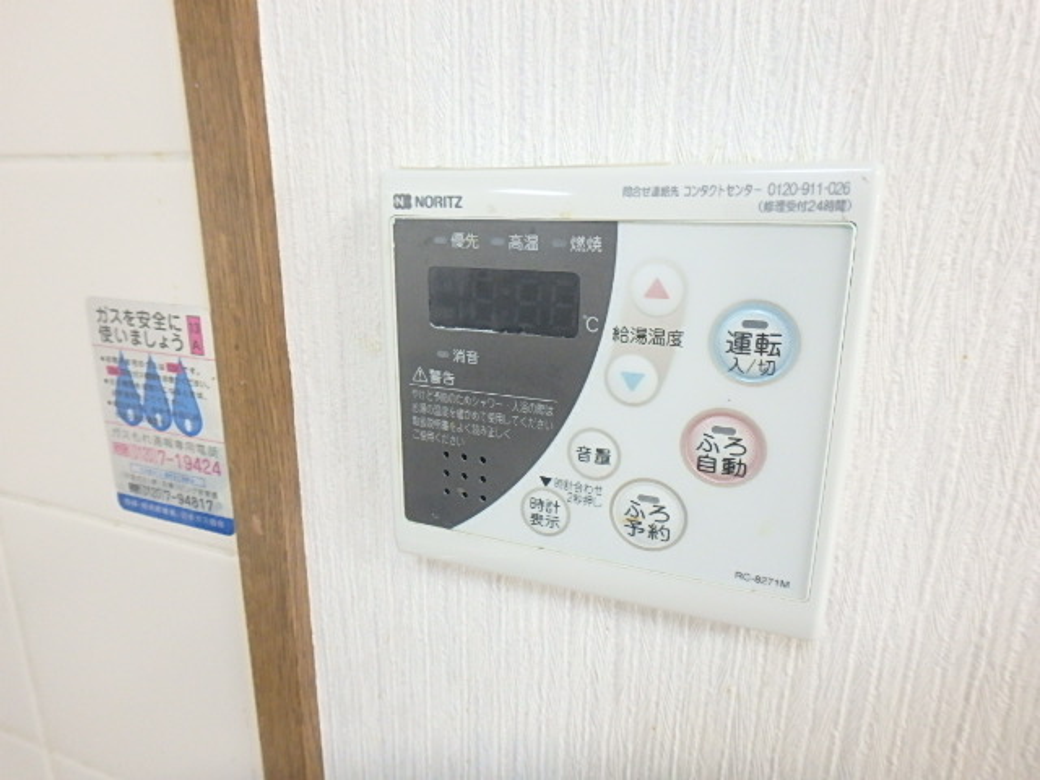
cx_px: 520
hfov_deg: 79.0
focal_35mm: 21
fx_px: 631
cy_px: 390
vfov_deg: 63.4
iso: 500
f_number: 3.5
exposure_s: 1/30
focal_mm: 3.7
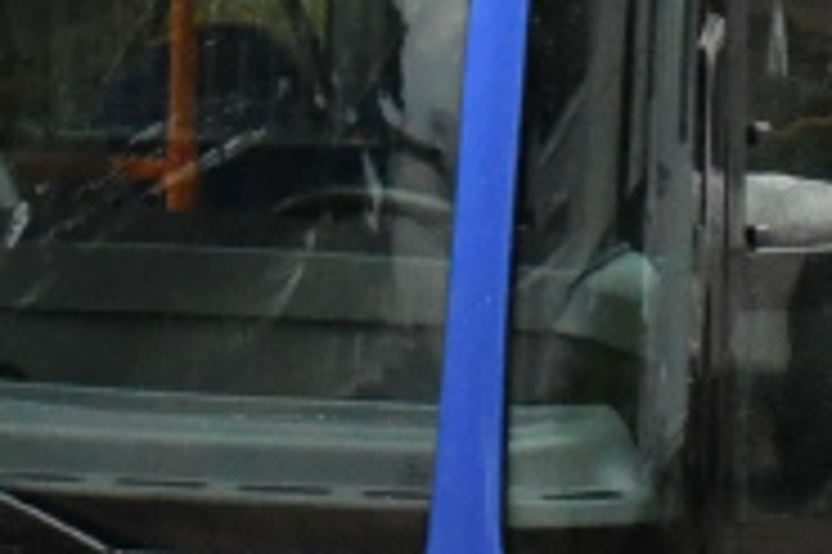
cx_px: 935
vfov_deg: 4.0
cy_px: -178
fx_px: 7804
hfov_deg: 6.1
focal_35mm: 338
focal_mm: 32
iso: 2800
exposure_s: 1/500
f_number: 4
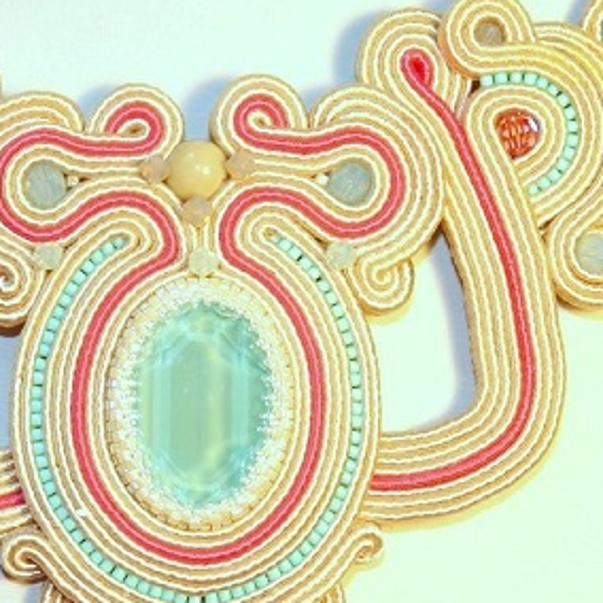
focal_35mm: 110
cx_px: 238
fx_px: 2168
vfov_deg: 15.8
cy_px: 399
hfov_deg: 15.8
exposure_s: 1/80
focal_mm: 10.7
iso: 100
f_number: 4
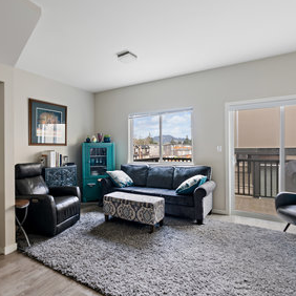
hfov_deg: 71.1
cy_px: 147
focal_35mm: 21
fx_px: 203
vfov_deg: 72.1
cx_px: 114
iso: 400
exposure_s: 1/1.67
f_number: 6.3
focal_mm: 16
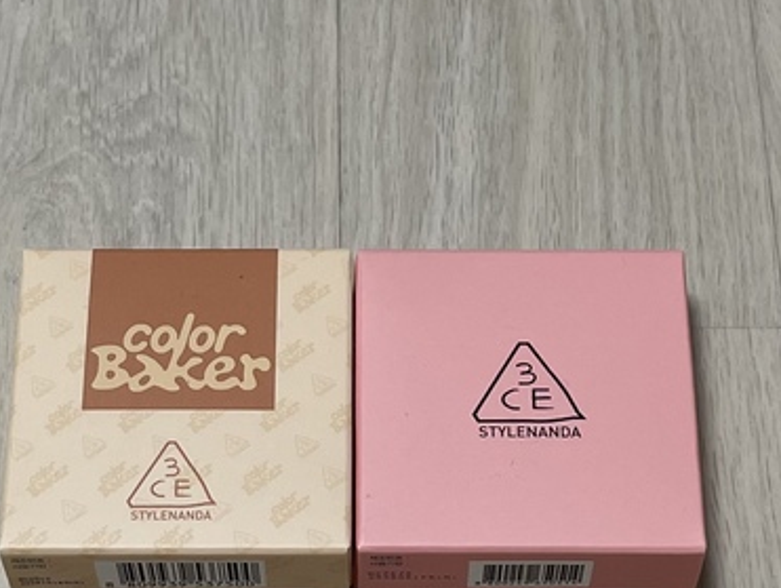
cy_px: 407
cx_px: 352
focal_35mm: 42
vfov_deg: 34.0
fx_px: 949
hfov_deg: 44.7
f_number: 1.6
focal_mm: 4.2
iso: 80
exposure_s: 1/120
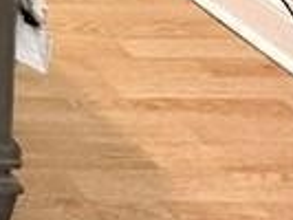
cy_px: -477
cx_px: -533
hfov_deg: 11.9
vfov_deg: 9.8
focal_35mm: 108
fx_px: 915
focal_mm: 2.22
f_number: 2.2
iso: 250
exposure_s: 1/120
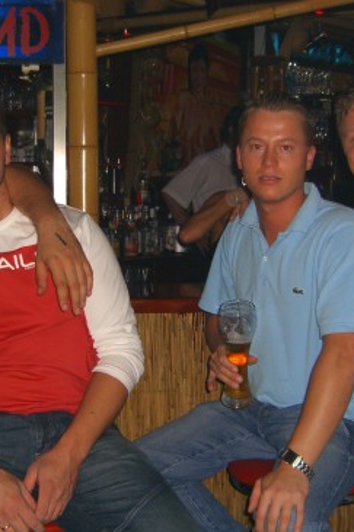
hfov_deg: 20.9
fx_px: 960
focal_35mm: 65
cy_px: 265
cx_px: 160
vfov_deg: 31.0
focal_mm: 7.9
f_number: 2.8
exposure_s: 1/60
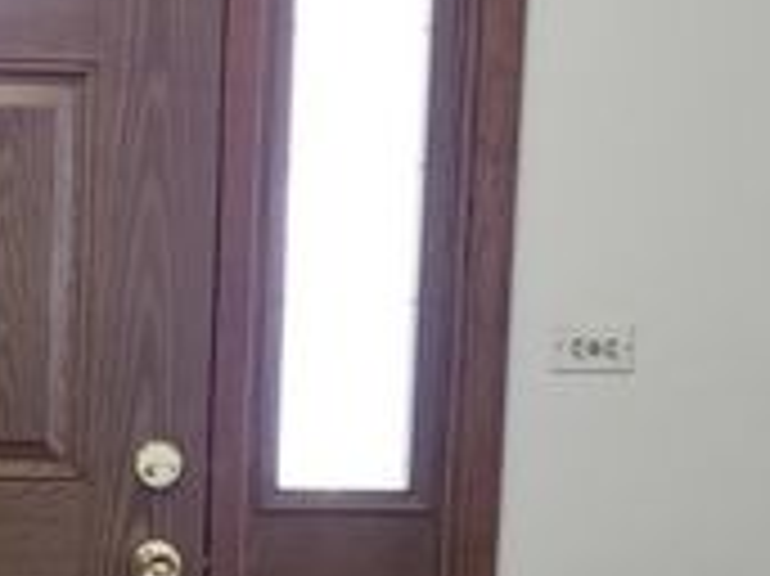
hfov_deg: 24.3
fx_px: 1689
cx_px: -41
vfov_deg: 19.3
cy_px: 340
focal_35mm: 76
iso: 100
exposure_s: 1/24
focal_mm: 5.4
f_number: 1.8
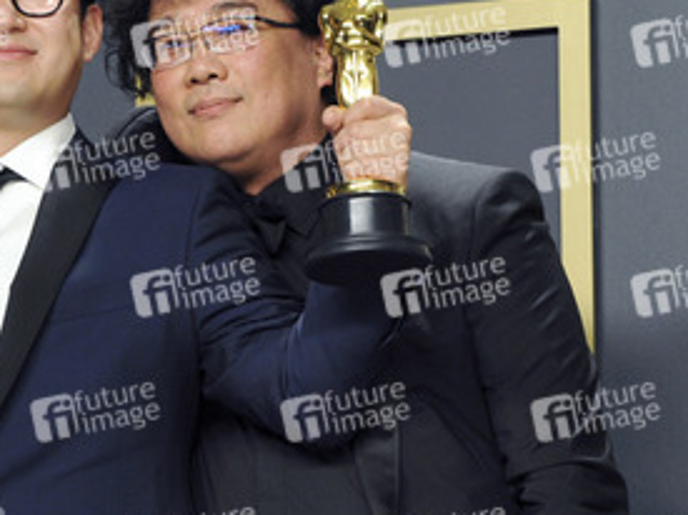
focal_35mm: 145
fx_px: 2881
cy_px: 225
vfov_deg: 10.2
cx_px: 128
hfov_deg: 13.5
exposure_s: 1/125
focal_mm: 92
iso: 1600
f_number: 6.3
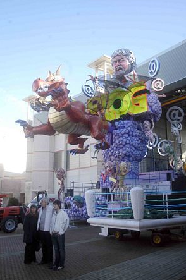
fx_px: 272
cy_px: 139
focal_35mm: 35
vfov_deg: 54.5
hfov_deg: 37.7
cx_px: 98
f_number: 5
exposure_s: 1/350
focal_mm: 22
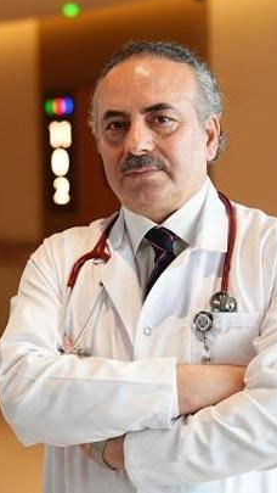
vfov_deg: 19.3
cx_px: 155
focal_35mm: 111
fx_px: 1448
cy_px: 245
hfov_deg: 10.9
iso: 100
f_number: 3.2
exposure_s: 1/30
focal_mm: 70
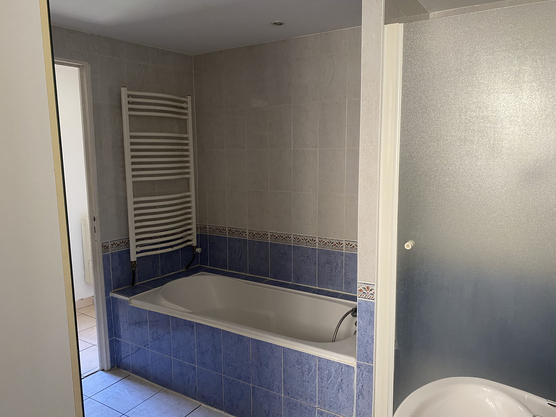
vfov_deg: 53.1
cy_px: 208
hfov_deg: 67.3
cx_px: 278
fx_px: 418
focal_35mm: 26
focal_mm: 4.25
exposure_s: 1/60
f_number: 1.8
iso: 250
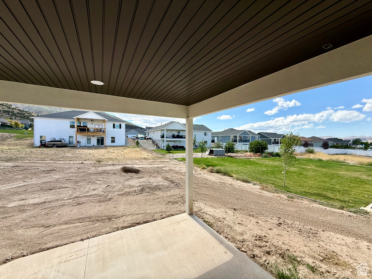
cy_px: 140
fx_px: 150
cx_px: 186
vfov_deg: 85.7
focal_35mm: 14
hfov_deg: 102.1
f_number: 2.2
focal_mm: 2.22
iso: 64
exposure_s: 1/1145
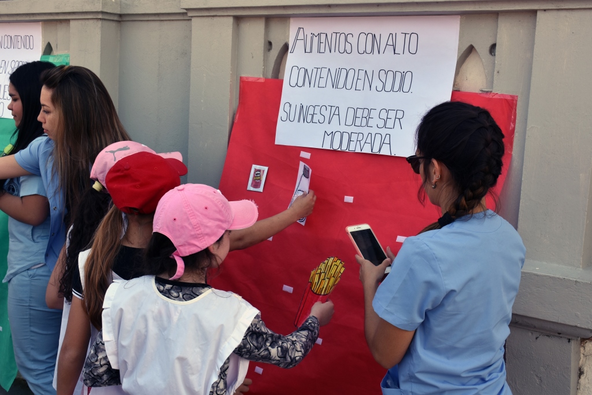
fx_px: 789
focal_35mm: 48
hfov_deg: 41.1
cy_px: 198
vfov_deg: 28.1
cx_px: 296
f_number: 8
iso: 360
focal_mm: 32
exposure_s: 1/500
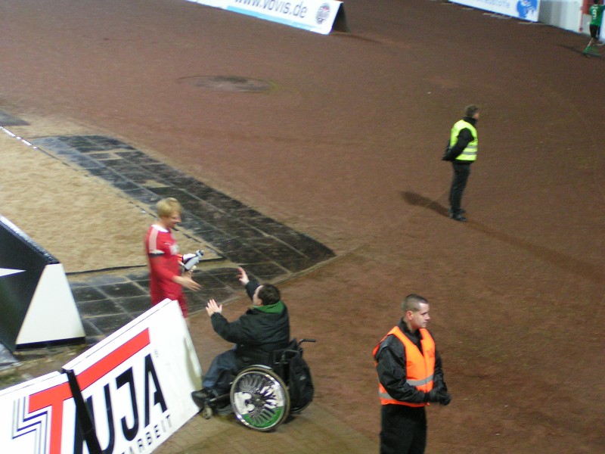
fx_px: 1433
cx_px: 302
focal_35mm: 82
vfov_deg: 18.0
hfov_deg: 23.8
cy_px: 227
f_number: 3.2
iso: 200
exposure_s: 1/15
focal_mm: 12.6
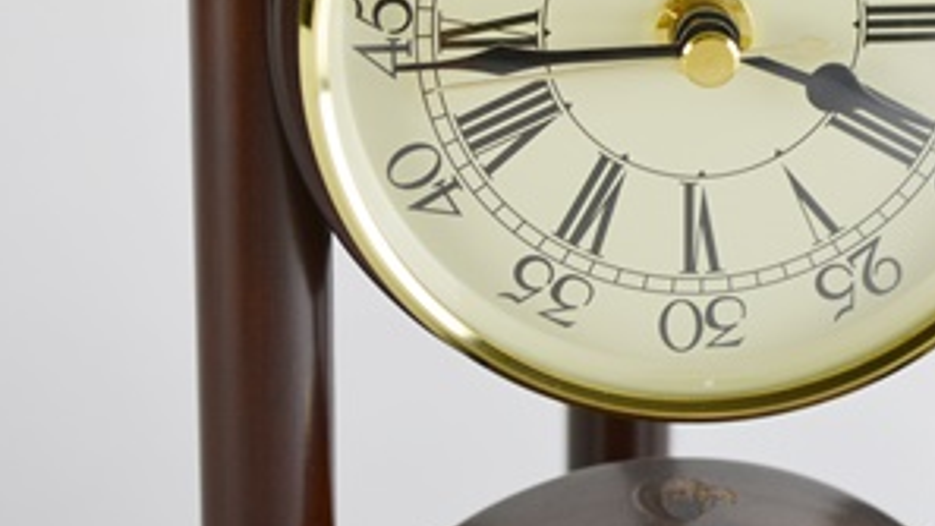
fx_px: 3619
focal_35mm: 146
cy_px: 13
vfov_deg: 8.3
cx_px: 727
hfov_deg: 14.6
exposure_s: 1/125
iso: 320
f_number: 5.6
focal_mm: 46
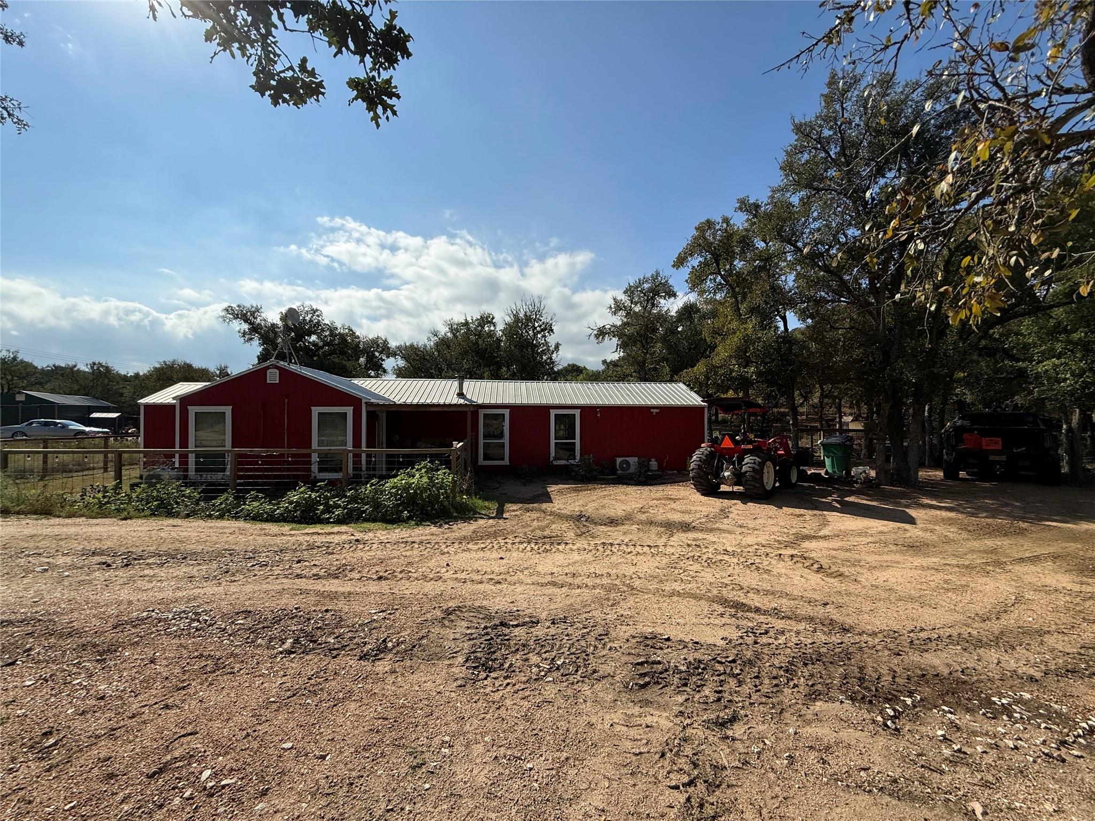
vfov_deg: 85.7
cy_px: 410
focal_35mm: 14
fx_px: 443
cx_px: 548
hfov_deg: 102.1
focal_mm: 2.22
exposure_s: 1/4425
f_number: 2.2
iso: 64
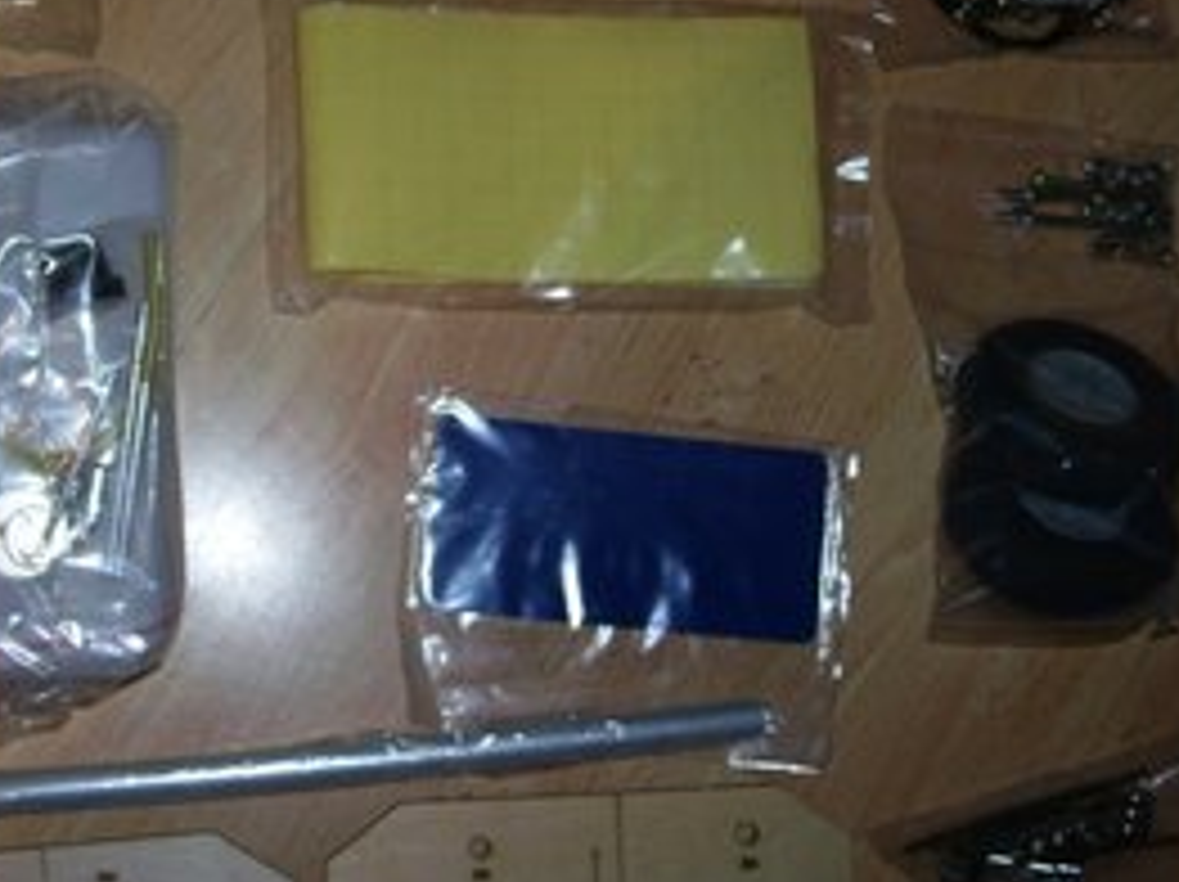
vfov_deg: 27.7
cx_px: 328
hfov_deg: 36.2
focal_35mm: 52
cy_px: 243
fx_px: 1769
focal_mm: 5.6
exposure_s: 1/60
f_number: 2.7
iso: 125
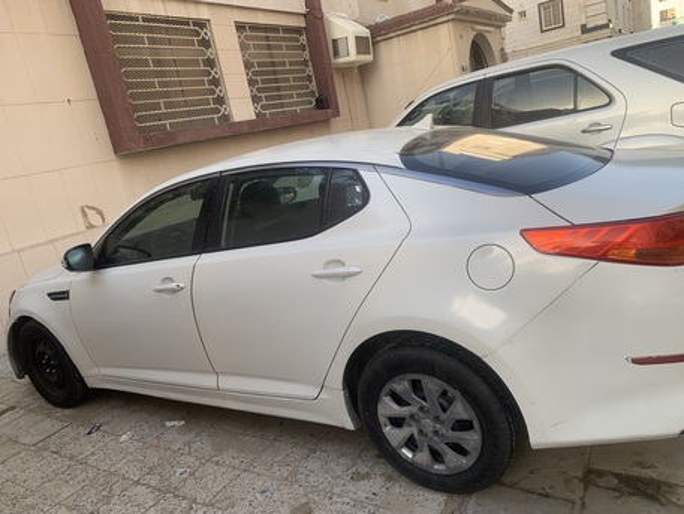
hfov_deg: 67.3
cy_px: 257
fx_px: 514
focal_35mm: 26
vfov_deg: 53.1
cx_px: 342
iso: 25
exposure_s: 1/429
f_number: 1.8
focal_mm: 4.25
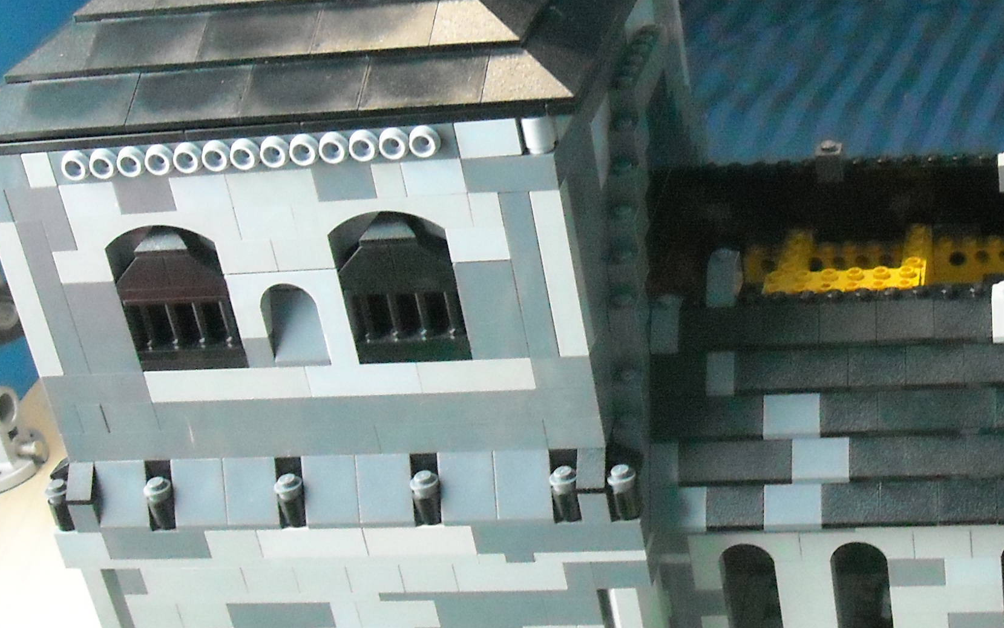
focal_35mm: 73
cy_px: 386
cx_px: 834
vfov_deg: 17.8
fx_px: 1998
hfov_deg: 27.5
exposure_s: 1/100
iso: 800
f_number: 2.8
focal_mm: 5.7
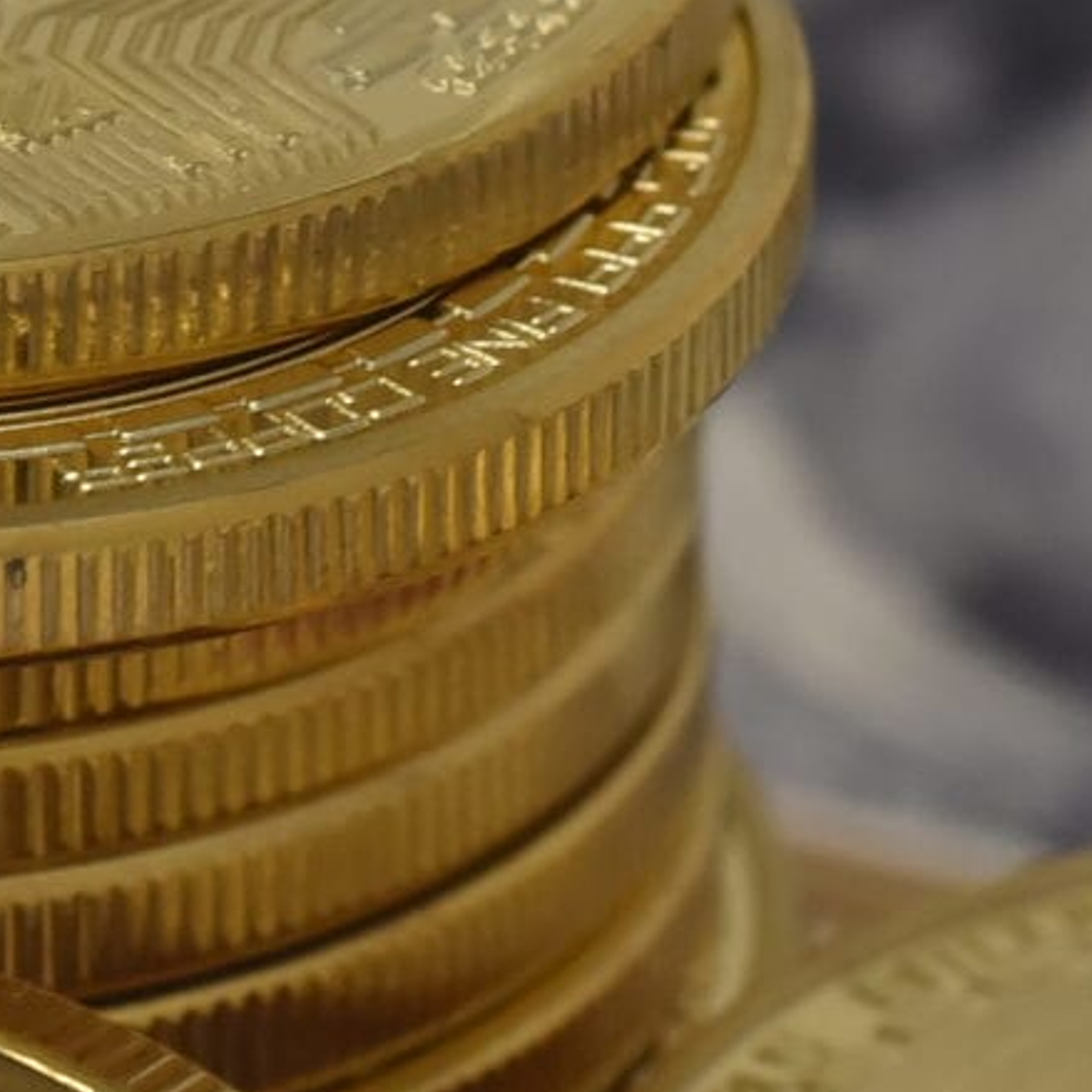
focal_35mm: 521
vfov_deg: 3.4
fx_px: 18595
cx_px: 167
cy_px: 1404
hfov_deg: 3.4
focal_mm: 105
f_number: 13
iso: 800
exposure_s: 1/160
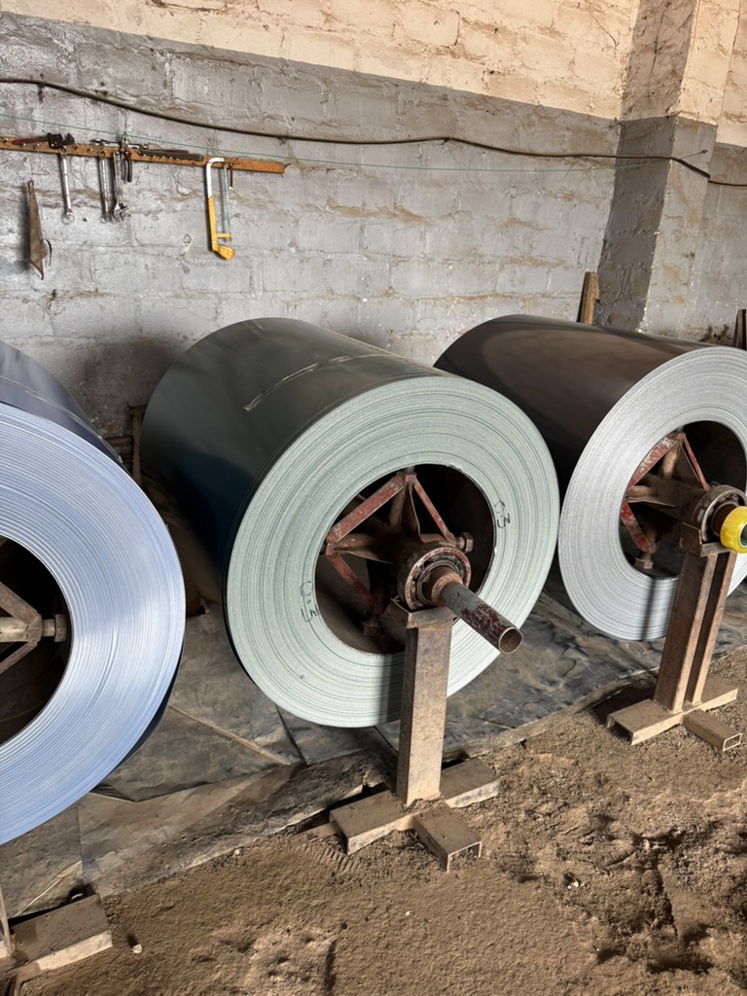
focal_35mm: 24
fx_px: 691
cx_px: 374
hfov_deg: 56.8
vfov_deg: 71.6
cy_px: 498
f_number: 1.78
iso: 125
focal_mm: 6.76
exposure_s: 1/50
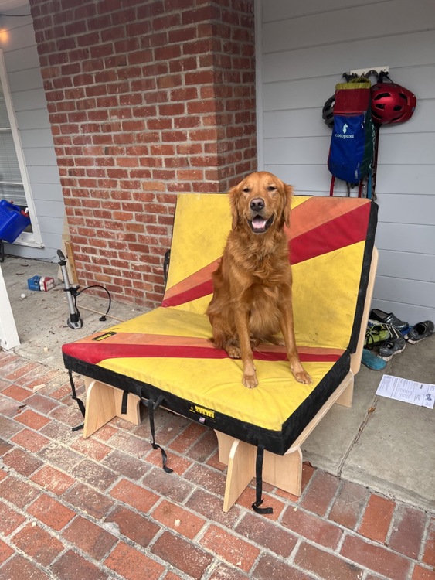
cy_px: 290
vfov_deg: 67.3
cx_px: 218
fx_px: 435
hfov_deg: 53.1
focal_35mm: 26
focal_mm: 5.7
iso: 50
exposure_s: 1/601
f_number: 1.5
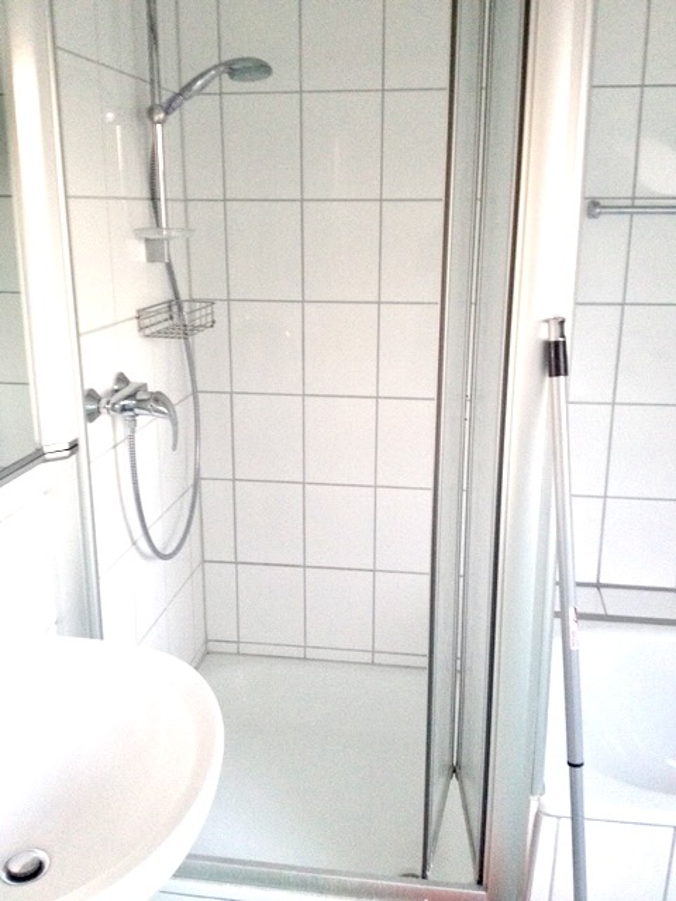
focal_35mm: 35
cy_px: 450
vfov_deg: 52.6
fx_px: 911
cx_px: 338
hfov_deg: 40.7
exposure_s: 1/20
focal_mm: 4.28
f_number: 2.4
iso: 200
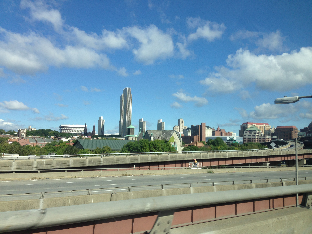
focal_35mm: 33
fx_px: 297
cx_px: 156
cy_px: 117
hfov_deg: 55.4
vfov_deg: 42.9
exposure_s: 1/1427
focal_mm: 4.13
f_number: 2.4
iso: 50
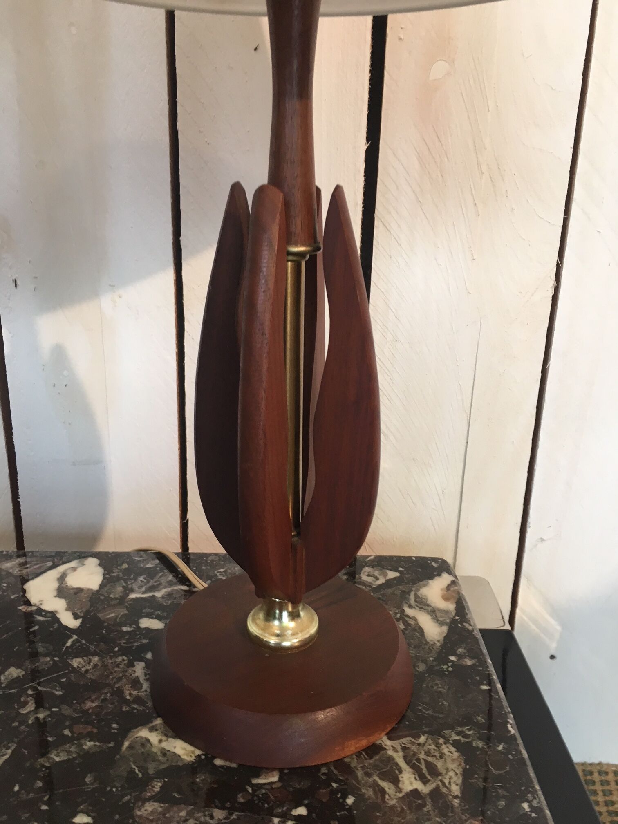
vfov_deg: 61.7
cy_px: 412
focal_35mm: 29
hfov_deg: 48.2
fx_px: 690
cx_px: 309
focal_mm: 4.15
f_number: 2.2
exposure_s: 1/33
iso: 100
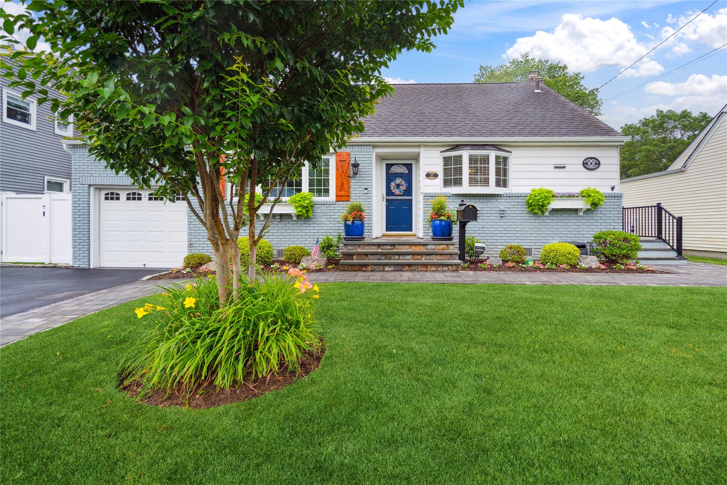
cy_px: 242
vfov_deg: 73.7
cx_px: 364
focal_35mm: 16
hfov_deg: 96.7
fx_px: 323
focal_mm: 16
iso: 160
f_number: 5.6
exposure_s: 1/200
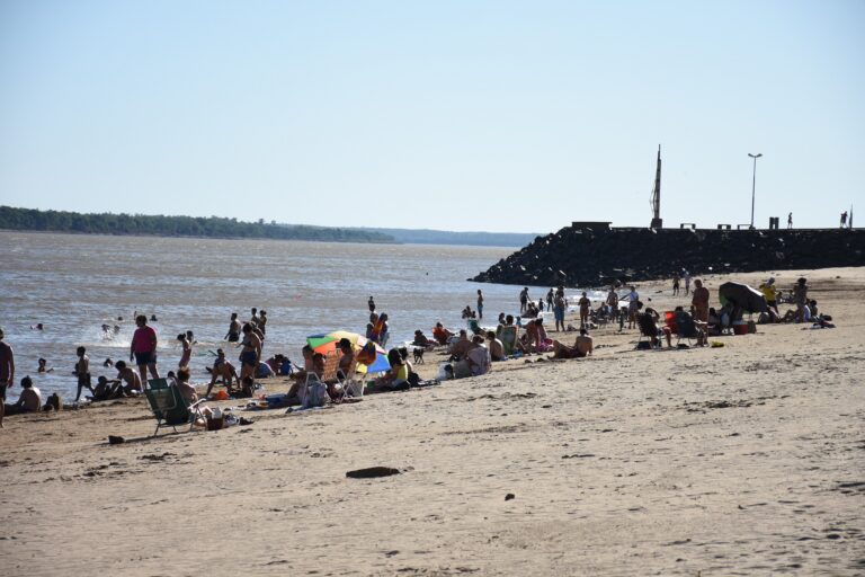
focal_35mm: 128
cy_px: 288
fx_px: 3063
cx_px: 432
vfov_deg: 10.8
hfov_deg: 16.1
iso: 100
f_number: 5.3
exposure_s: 1/800
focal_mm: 85
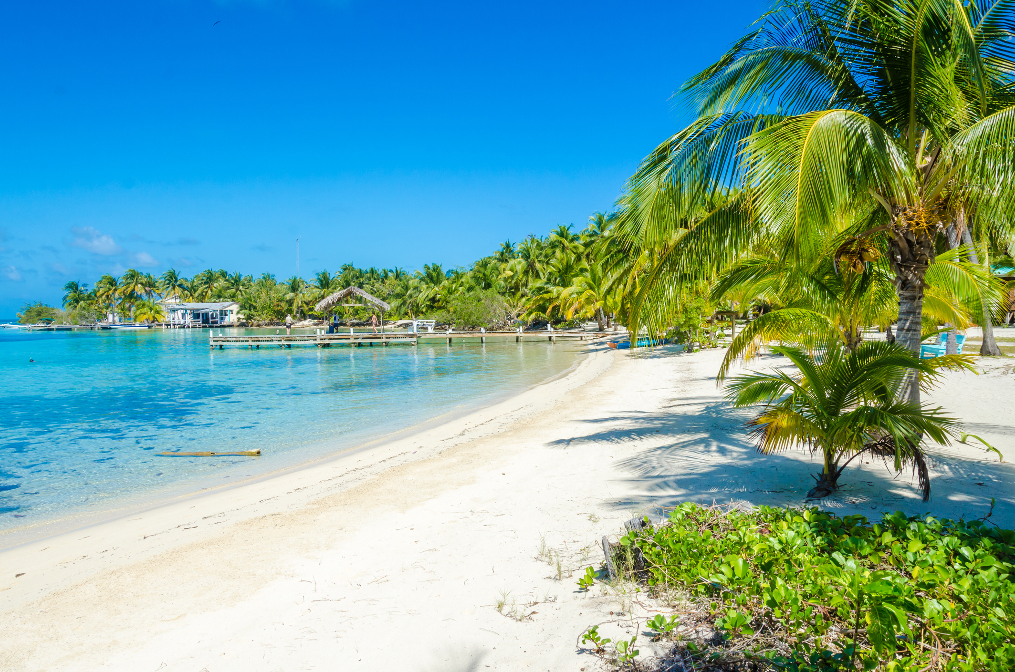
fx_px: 760
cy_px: 336
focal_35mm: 27
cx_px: 508
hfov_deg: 67.5
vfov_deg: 47.7
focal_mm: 18
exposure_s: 1/320
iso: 200
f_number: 10
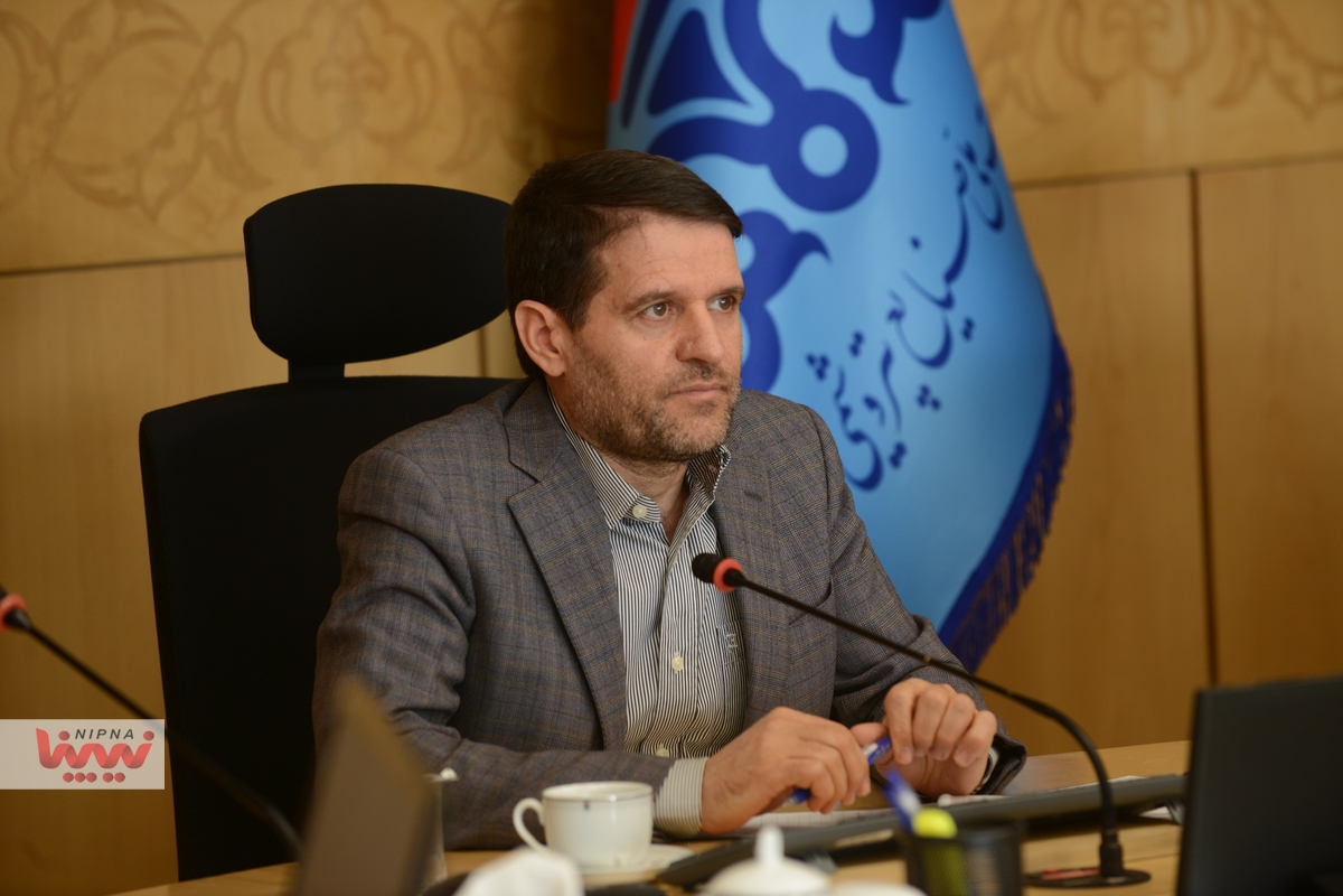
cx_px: 672
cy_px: 448
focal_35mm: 200
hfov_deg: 10.3
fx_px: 7461
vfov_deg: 6.9
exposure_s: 1/100
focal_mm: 200
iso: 500
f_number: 4
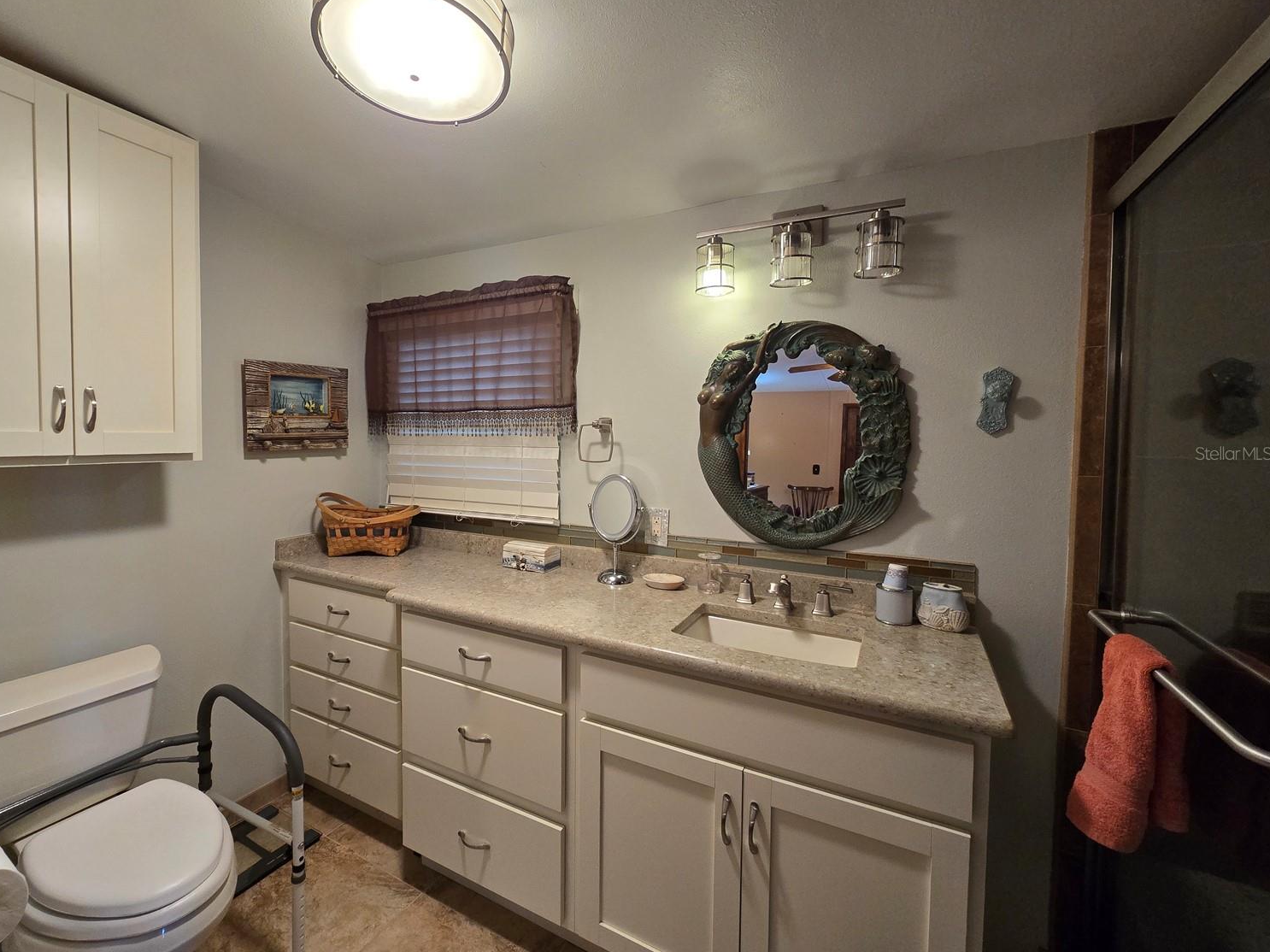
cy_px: 453
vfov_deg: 85.6
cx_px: 592
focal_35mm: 14
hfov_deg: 101.9
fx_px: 514
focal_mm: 2.2
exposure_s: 1/60
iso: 250
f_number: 2.2
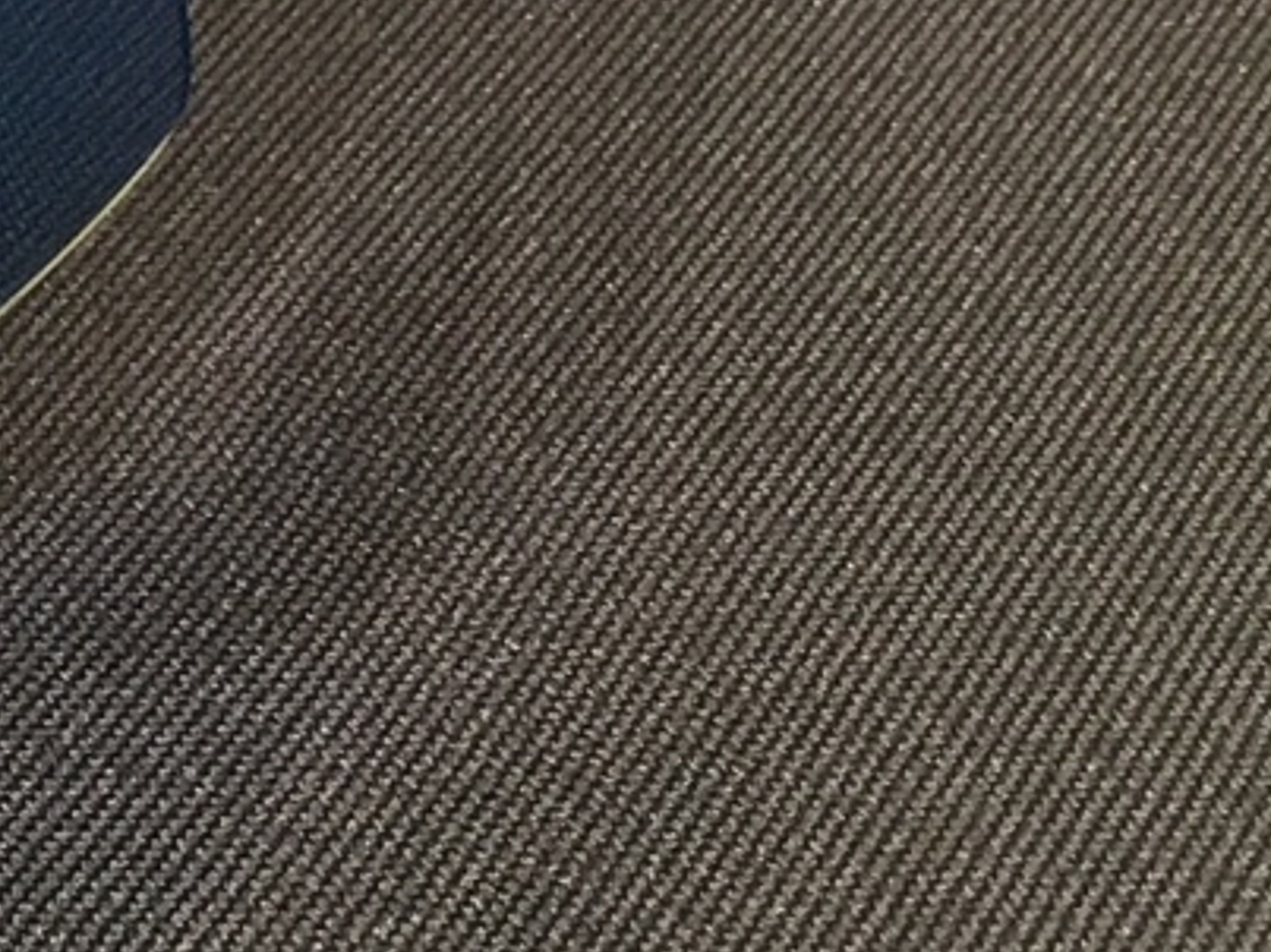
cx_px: -1517
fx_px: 5322
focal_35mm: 145
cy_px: -132
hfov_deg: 11.7
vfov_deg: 10.1
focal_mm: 4.15
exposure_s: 1/30
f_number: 2.2
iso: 80
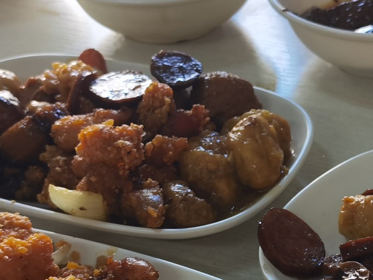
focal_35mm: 88
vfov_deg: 16.7
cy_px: 210
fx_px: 948
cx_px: 264
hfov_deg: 22.1
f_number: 1.9
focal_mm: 6.71
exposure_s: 1/132
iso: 50
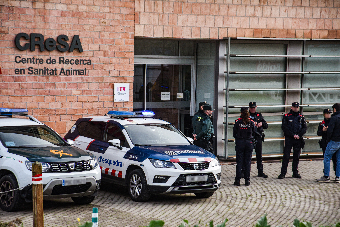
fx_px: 1134
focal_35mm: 120
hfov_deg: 17.1
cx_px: 170
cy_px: 114
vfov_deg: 11.4
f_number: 5.6
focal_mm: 120
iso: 900
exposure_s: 1/1000
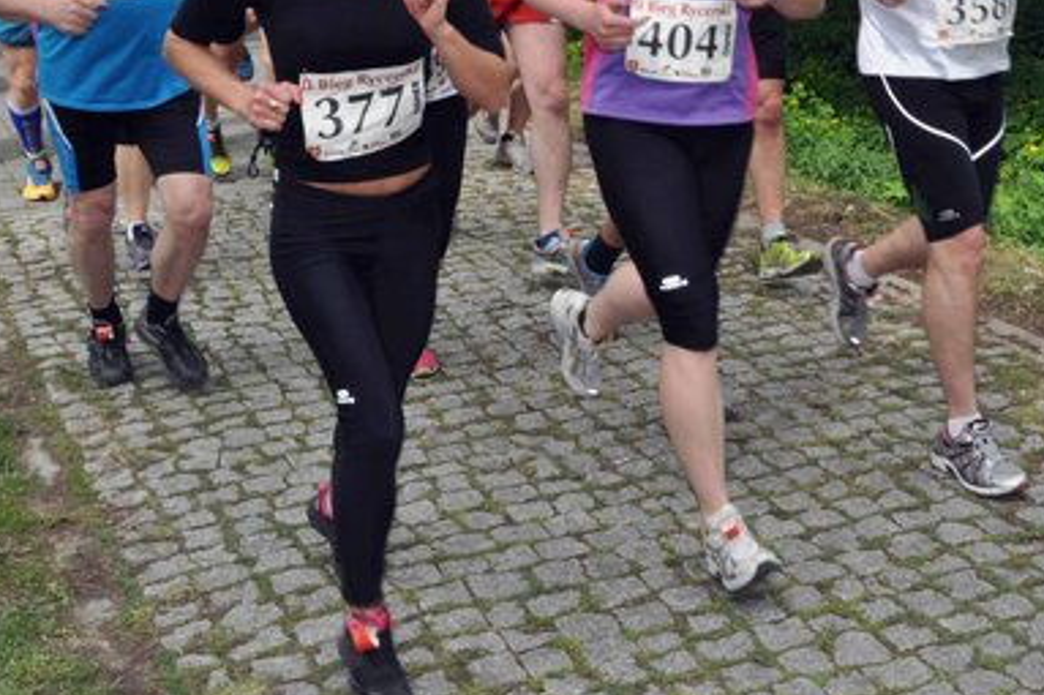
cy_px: 164
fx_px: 1623
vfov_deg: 23.9
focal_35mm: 56
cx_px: 725
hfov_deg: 35.2
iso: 800
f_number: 25
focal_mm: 22
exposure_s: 1/200
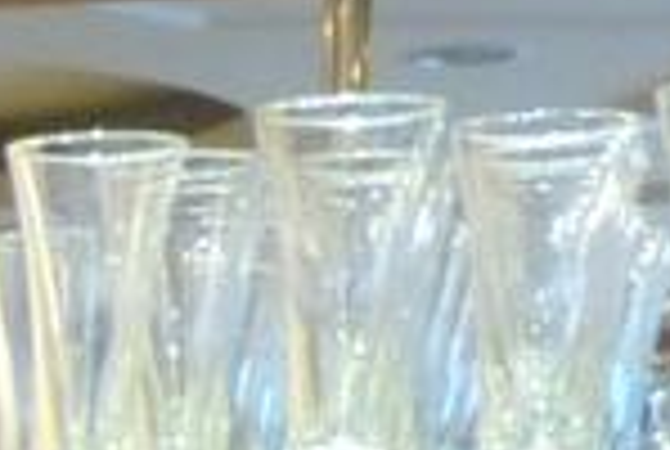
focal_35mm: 218
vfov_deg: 6.1
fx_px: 4065
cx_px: -1515
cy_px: 1066
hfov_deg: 7.8
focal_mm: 5.2
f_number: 2.8
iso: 400
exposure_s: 1/15
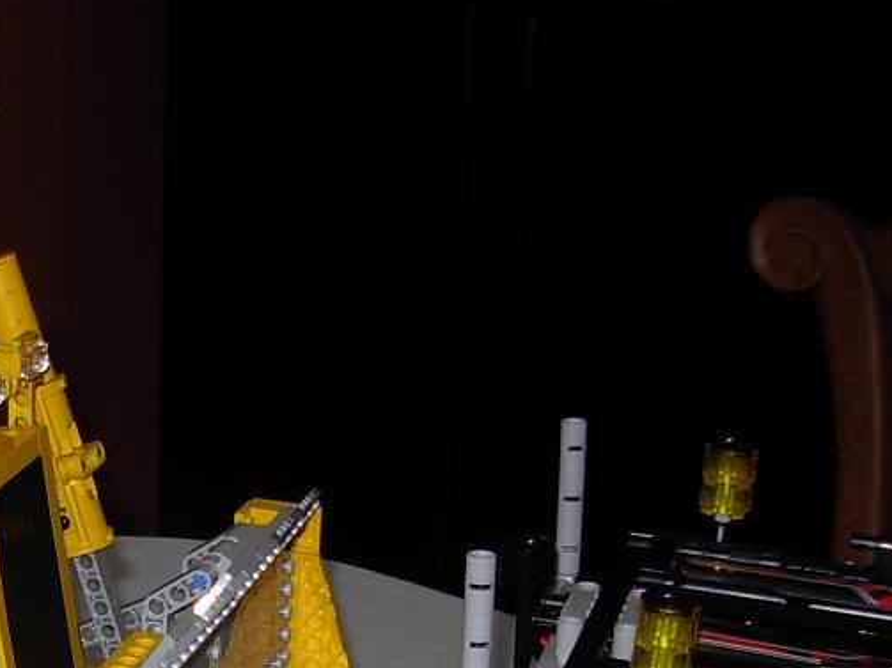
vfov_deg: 12.5
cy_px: 812
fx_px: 2988
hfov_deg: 16.6
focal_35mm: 116
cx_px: -35
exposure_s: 1/32
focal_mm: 6.3
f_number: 2.9
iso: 79
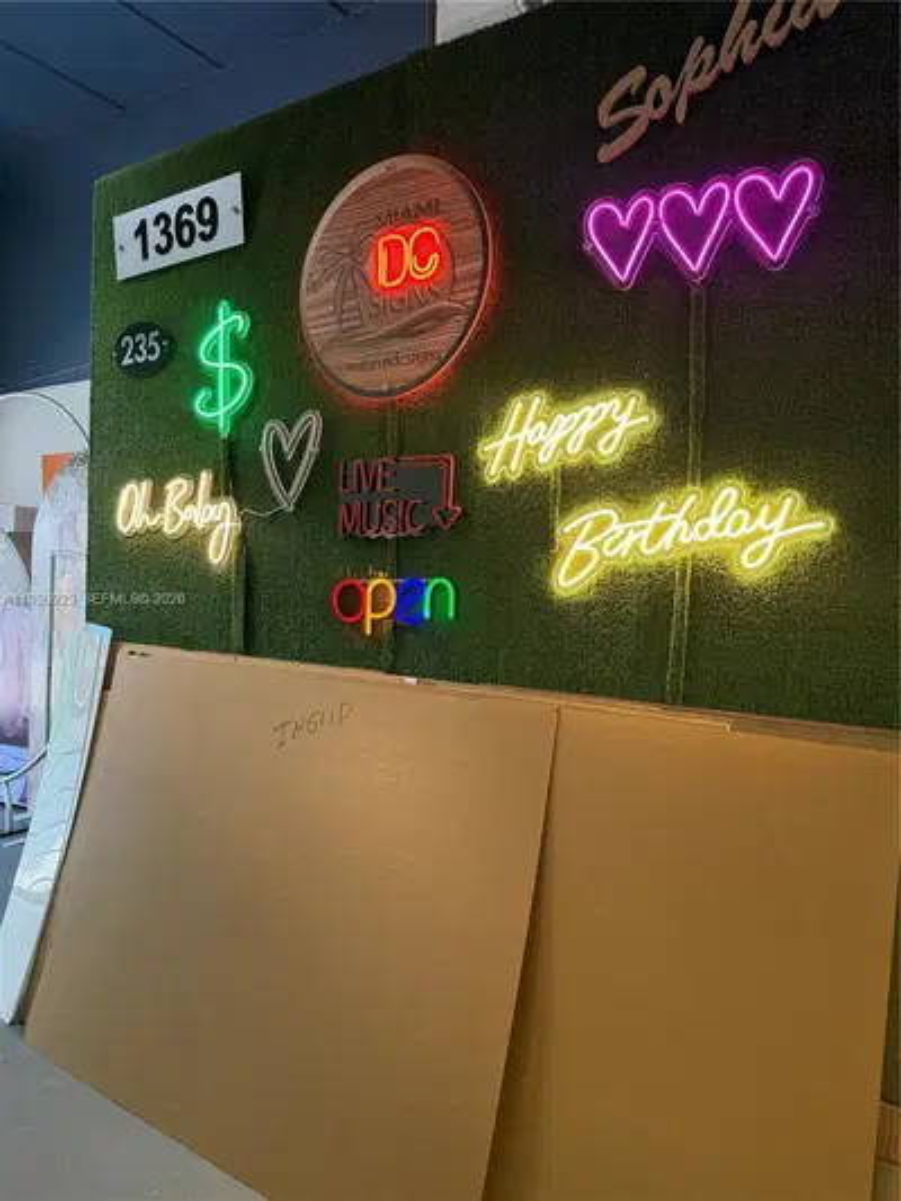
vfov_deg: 71.6
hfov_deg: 56.8
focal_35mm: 24
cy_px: 600
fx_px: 833
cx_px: 450
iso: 320
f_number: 1.78
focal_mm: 6.76
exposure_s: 1/120
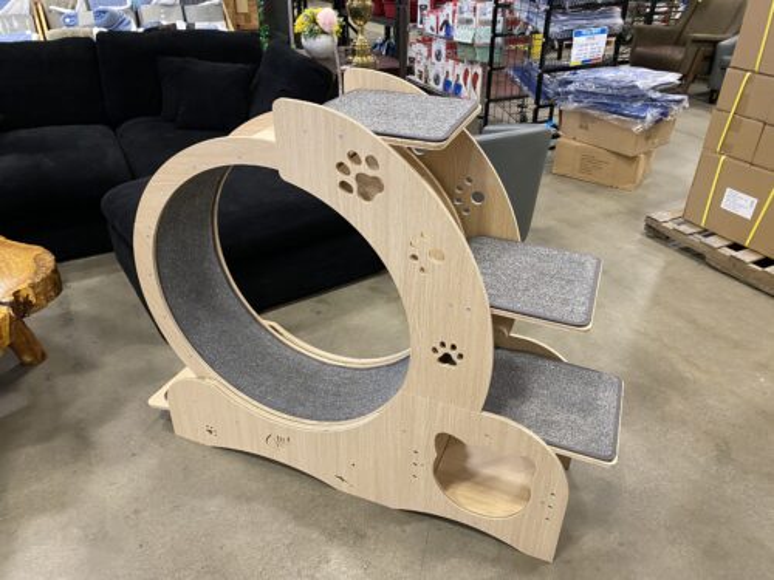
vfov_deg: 53.1
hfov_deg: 67.3
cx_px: 387
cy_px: 290
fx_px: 581
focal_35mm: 26
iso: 400
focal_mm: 4.25
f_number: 1.8
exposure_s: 1/60
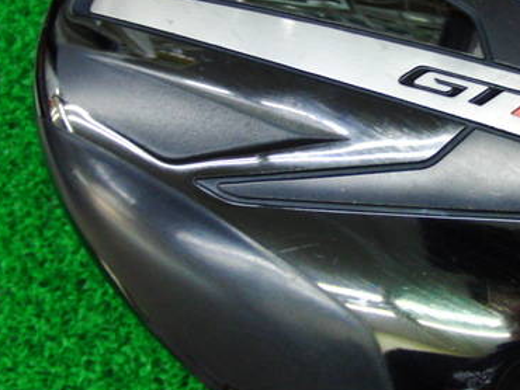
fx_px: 962
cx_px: 408
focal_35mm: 64
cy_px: 130
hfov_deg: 29.6
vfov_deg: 22.9
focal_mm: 6.42
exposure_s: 1/40
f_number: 3.6
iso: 400
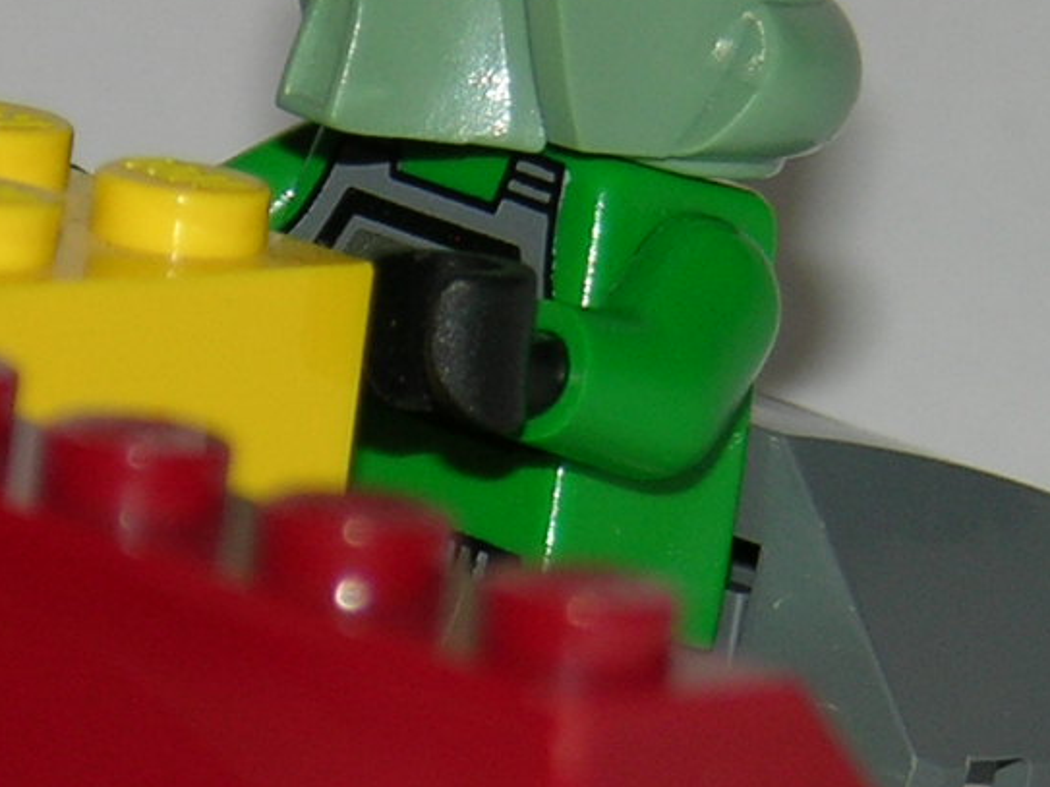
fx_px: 15921
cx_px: -288
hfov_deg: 3.8
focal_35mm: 525
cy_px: 1325
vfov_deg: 2.8
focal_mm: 27.3
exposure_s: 1/120
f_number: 3.7
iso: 50
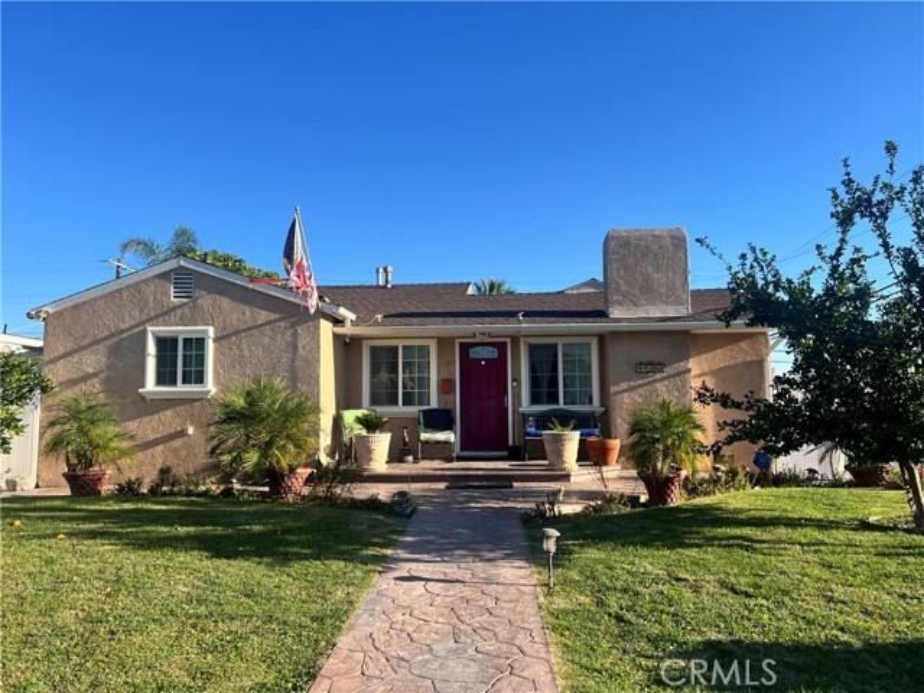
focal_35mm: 26
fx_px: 694
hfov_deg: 67.3
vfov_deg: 53.1
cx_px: 462
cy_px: 346
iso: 50
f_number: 1.5
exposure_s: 1/2299
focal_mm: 5.7
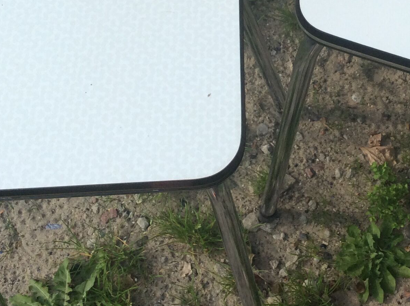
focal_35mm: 70
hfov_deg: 27.6
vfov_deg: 20.7
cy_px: 67
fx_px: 828
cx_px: 273
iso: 32
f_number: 2.4
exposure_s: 1/773
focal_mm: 3.3
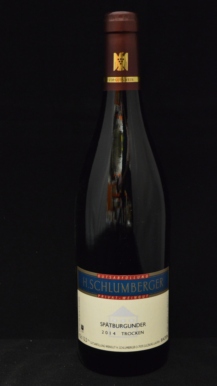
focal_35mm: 63
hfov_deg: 19.1
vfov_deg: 33.3
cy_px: 193
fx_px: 645
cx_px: 116
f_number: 5
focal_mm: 40
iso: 2500
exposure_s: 1/15
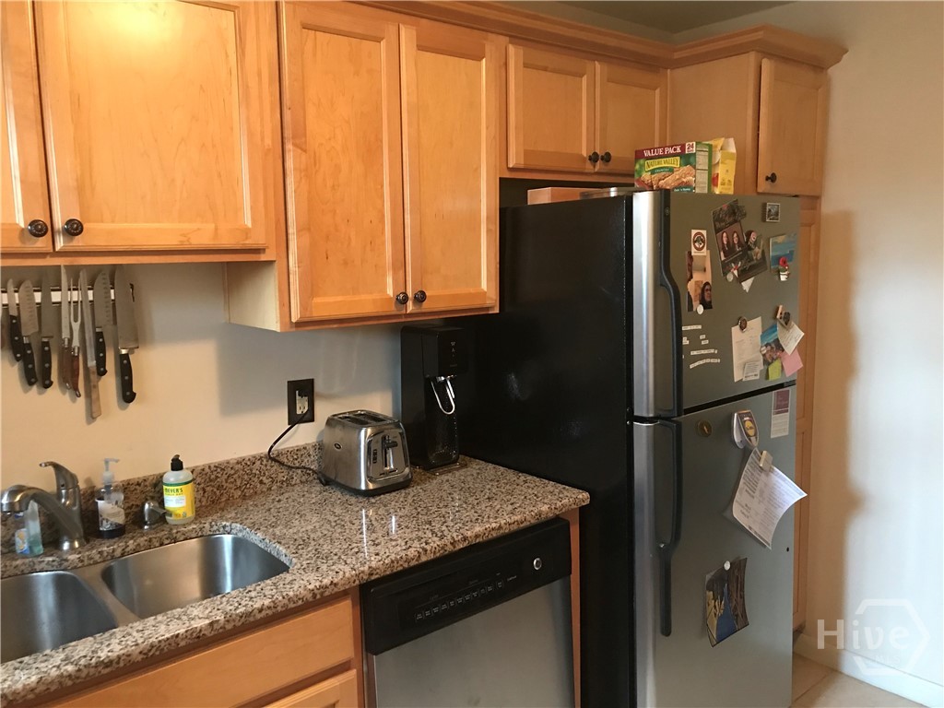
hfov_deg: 63.4
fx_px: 764
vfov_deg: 49.7
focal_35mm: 28
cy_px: 354
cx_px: 472
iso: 100
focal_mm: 3.99
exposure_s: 1/6
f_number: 1.8
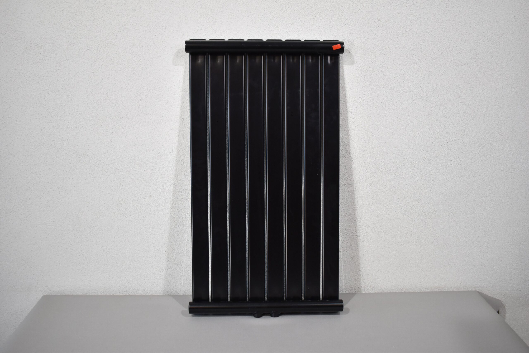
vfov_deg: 36.9
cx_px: 264
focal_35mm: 36
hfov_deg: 53.1
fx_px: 529
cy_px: 176
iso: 720
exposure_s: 1/250
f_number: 3.8
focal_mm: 24
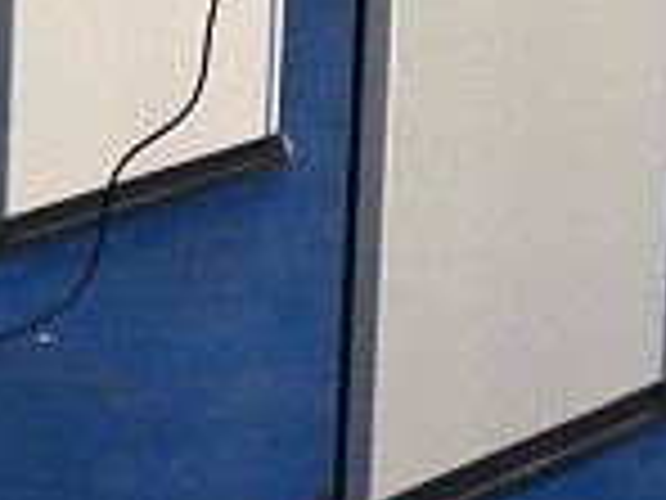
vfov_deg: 12.1
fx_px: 1943
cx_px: 279
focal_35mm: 101
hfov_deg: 19.4
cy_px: -646
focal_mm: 3.99
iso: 80
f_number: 1.8
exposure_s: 1/15
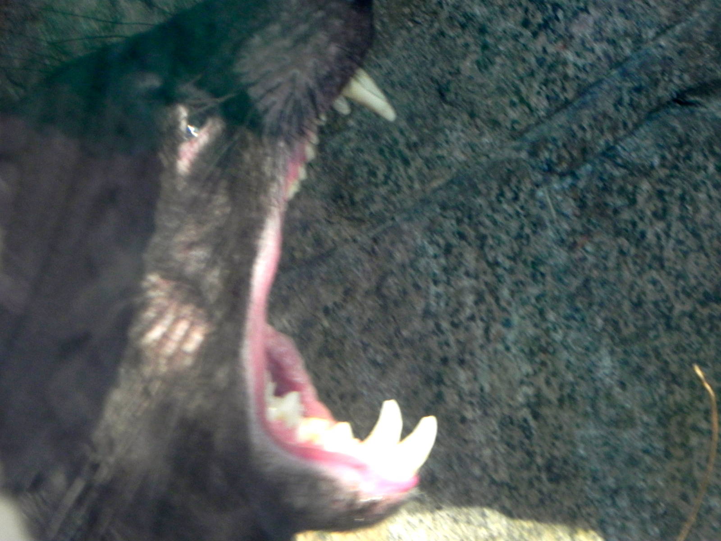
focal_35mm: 144
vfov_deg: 10.3
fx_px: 2999
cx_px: 360
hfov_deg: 13.7
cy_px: 270
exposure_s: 1/30
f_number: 4.5
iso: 370
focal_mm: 25.7
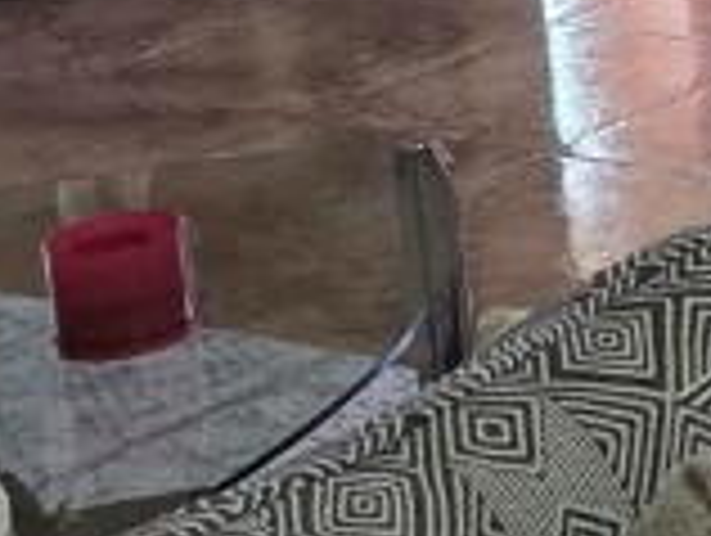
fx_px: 3065
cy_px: -396
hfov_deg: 10.0
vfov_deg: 9.5
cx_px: 2110
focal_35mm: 149
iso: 800
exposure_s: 1/120
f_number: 1.7
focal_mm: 6.3
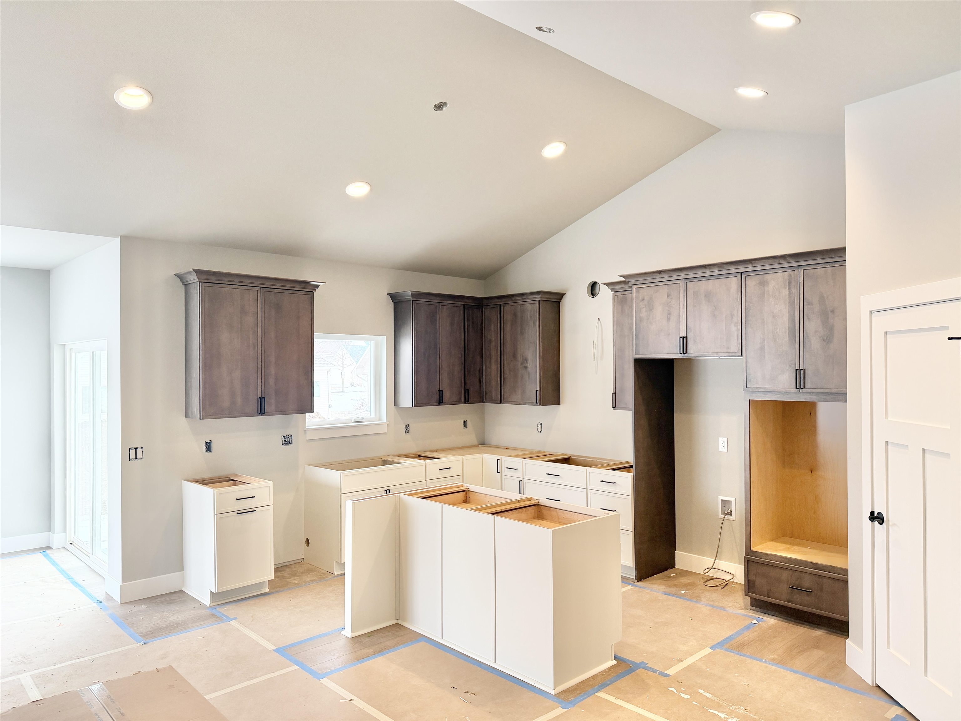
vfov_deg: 56.8
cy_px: 360
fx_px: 666
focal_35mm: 24
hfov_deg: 71.6
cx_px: 480
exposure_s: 1/228
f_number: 1.78
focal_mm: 6.76
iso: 200
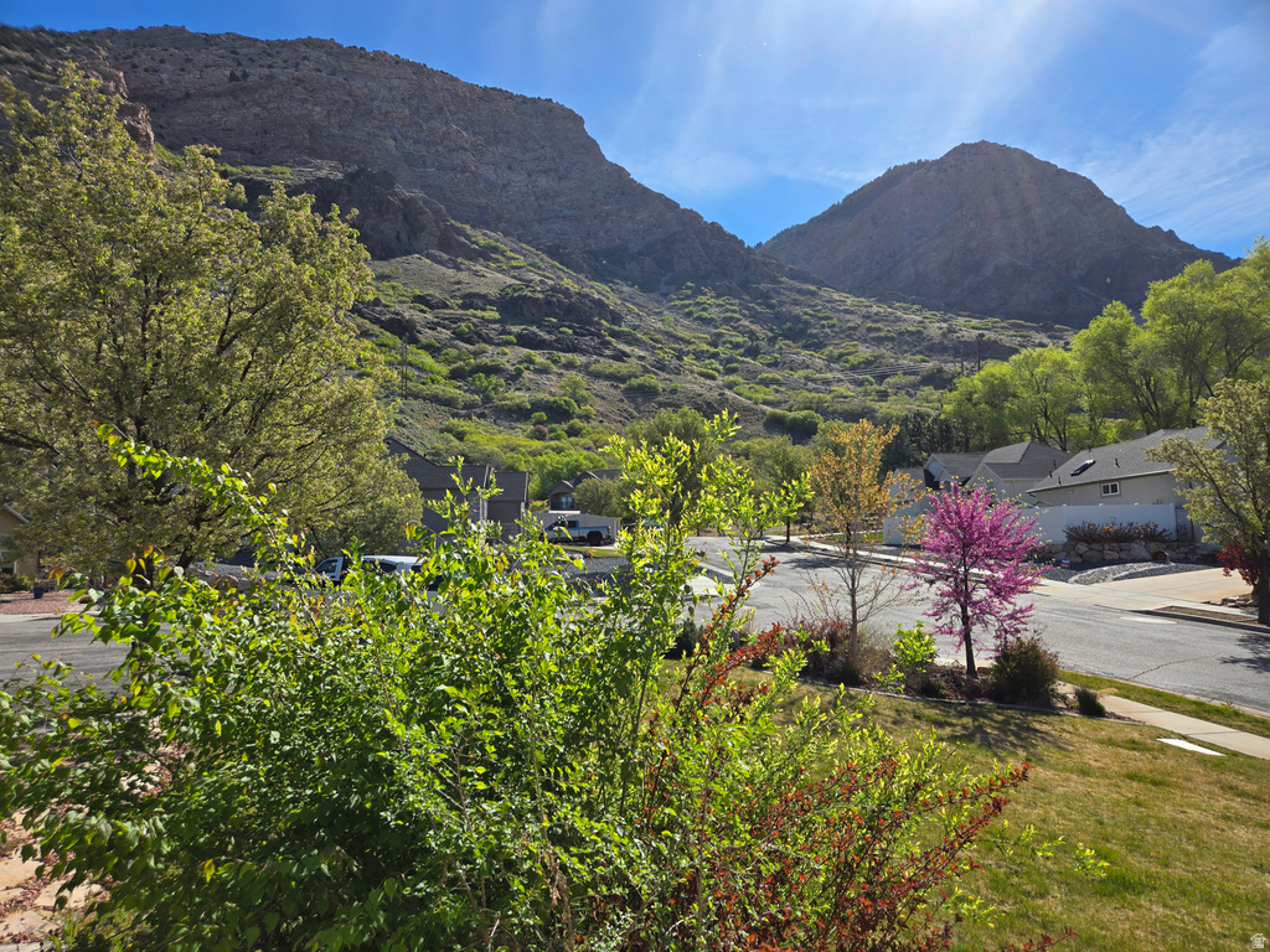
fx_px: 844
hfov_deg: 73.9
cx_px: 635
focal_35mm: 23
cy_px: 476
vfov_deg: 58.9
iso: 25
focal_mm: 5.4
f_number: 1.8
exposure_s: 1/2010
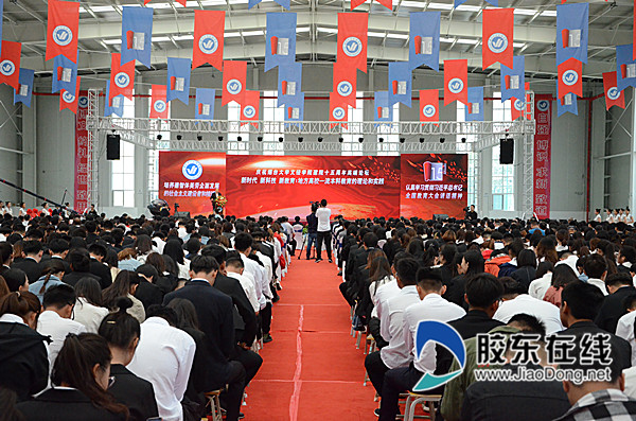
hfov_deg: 41.2
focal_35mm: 48
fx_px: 846
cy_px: 210
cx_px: 318
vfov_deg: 27.9
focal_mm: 32
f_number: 4.2
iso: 4000
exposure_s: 1/640
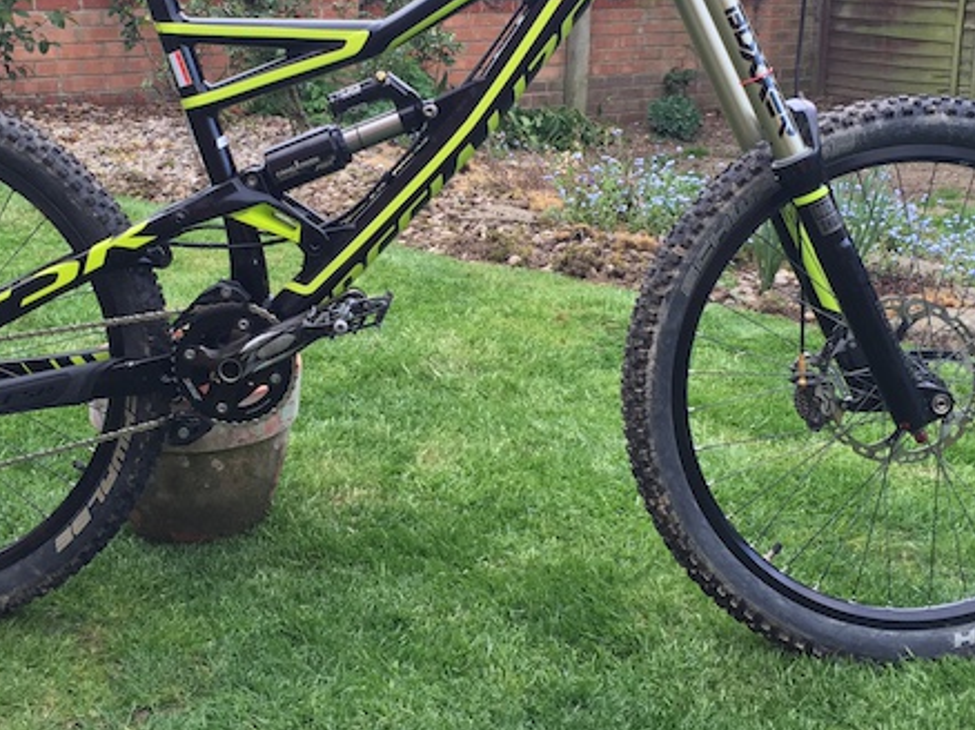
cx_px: 398
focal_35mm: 53
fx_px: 1492
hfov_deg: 36.1
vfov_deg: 27.2
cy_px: 203
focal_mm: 4.15
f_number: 2.2
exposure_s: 1/60
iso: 32
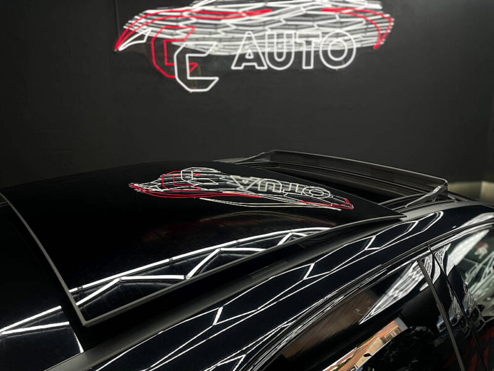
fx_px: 371
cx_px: 247
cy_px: 186
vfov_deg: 53.1
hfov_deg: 67.3
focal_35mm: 26
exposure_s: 1/100
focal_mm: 4.2
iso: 50
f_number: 1.6
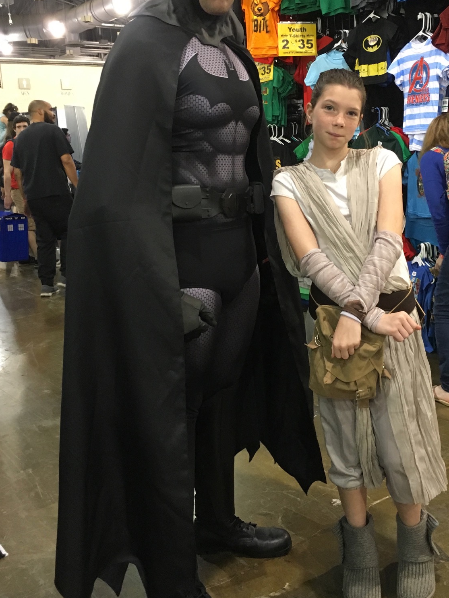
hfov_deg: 36.6
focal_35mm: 39
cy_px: 264
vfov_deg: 47.8
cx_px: 279
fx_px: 675
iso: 200
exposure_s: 1/30
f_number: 2.2
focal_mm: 4.15
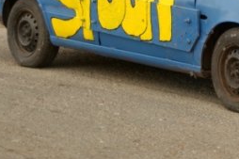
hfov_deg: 9.8
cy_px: -37
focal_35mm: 208
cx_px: 231
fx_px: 1382
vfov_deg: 6.5
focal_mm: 55
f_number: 5.3
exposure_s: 1/500
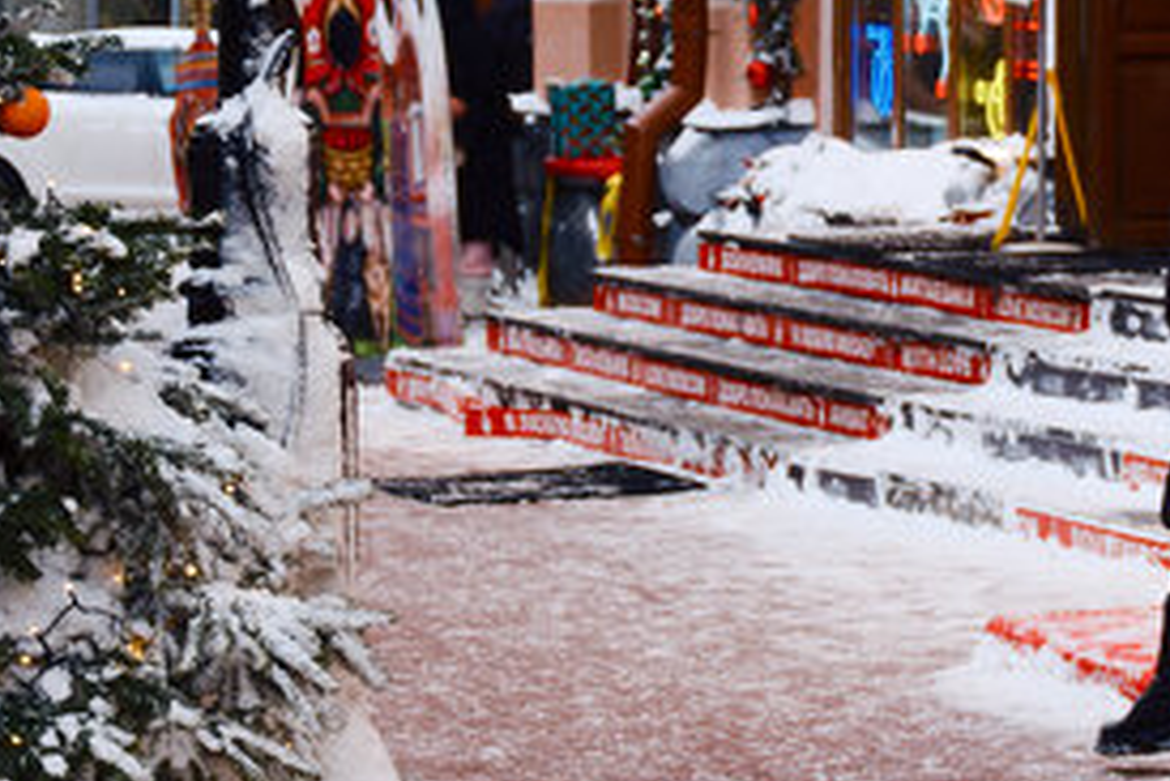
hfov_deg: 9.4
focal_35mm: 206
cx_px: 2199
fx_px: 6698
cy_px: 269
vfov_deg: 6.7
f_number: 3.7
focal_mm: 31.4
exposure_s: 1/180
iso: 125
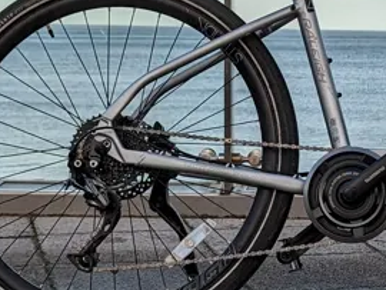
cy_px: 111
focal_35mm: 71
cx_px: 403
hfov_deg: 25.7
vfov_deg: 20.7
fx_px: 792
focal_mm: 6.81
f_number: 1.85
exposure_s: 1/1155
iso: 47
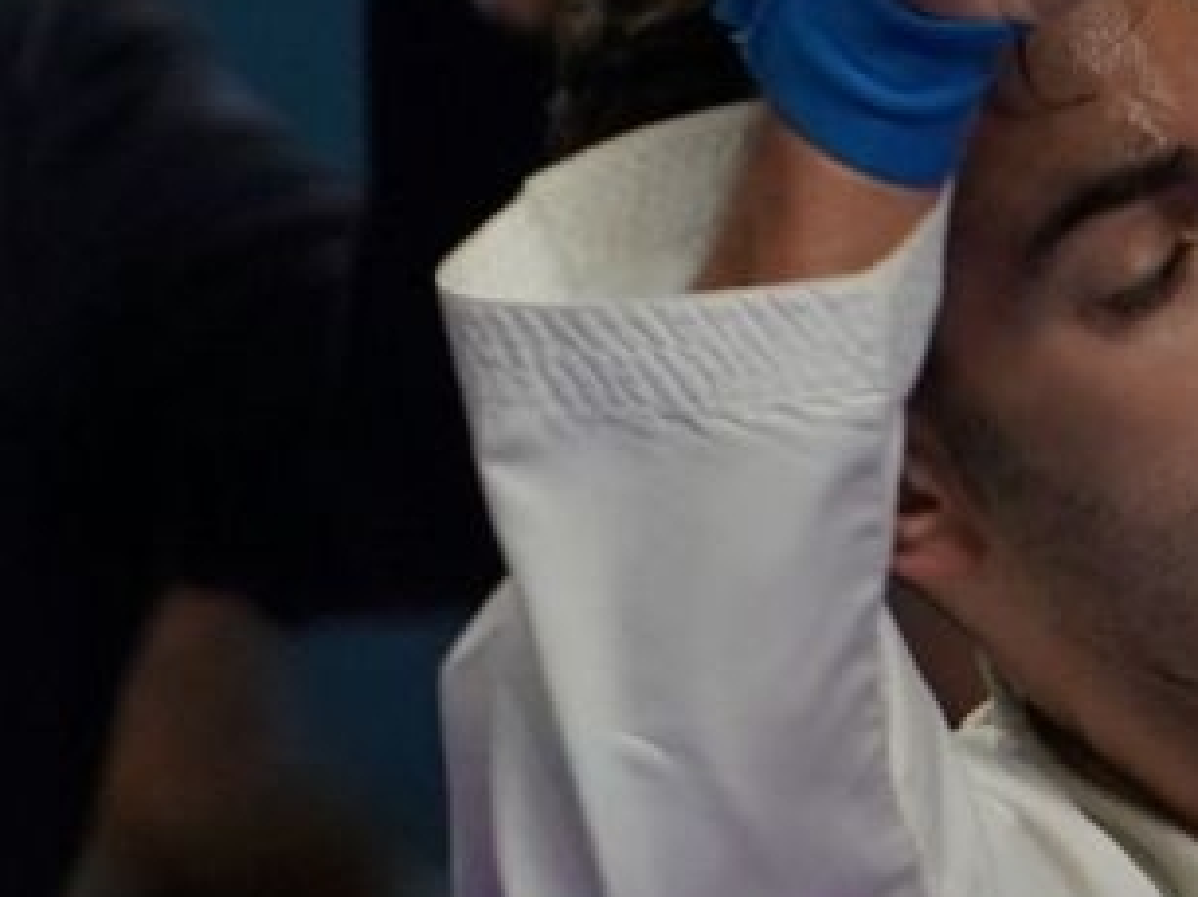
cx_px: 3457
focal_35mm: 1579
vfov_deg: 0.9
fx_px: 54604
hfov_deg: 1.3
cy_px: 670
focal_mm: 186
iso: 800
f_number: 2.8
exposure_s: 1/1000
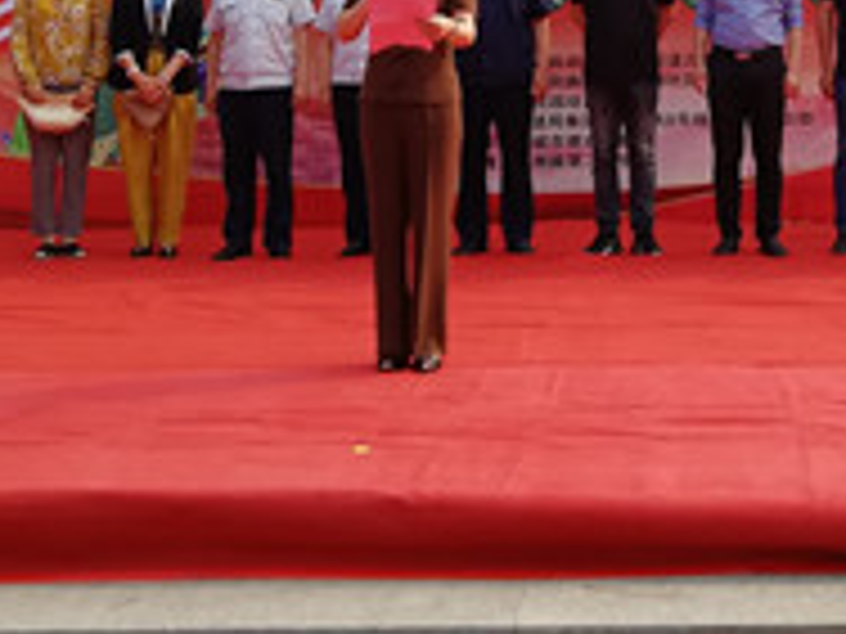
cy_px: -133
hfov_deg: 26.7
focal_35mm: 72
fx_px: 1760
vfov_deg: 19.2
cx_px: 639
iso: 50
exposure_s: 1/903
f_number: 1.8
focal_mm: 3.83
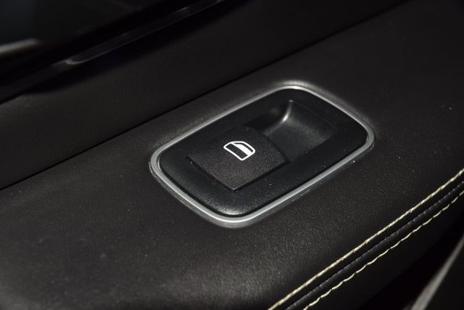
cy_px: 155
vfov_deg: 13.0
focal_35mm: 105
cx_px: 232
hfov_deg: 19.5
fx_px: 1354
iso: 100
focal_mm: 70
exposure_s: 1/125
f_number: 8
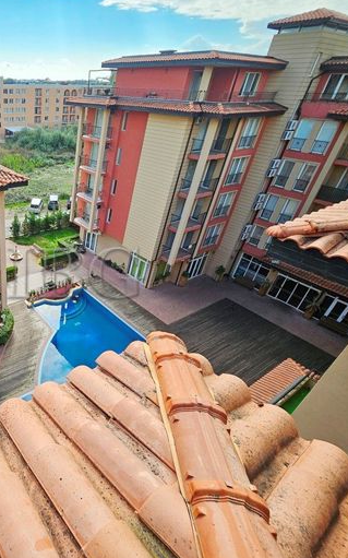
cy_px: 280
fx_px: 289
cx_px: 32
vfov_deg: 88.0
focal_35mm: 19
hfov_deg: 53.9
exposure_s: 1/601
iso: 32
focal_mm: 1.7
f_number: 2.2
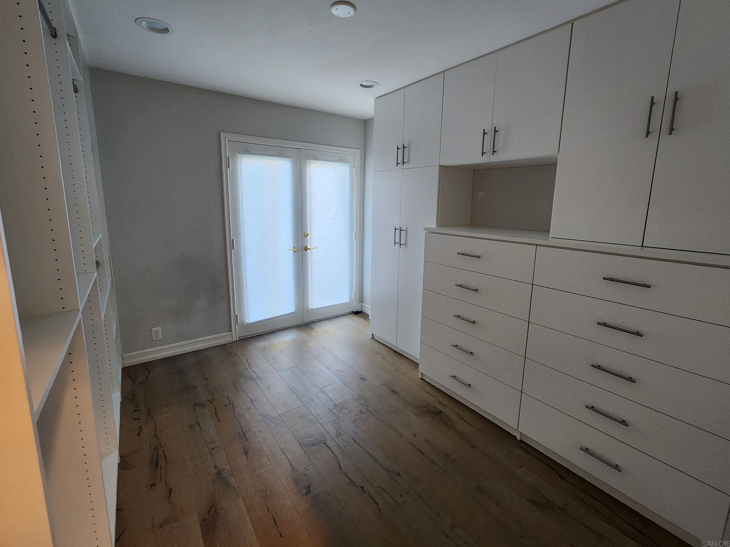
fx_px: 295
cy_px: 255
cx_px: 370
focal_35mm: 14
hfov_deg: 102.1
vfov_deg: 85.5
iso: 400
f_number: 2.2
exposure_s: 1/40
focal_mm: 2.2
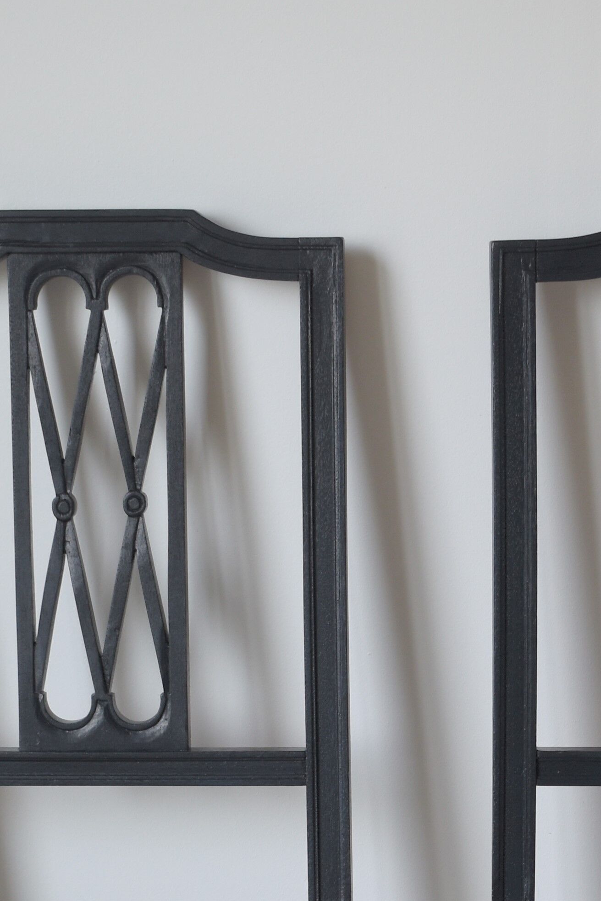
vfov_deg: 16.3
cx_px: 440
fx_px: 3094
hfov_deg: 11.1
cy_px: 865
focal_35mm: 124
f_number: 4
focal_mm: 27
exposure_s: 1/50
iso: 100
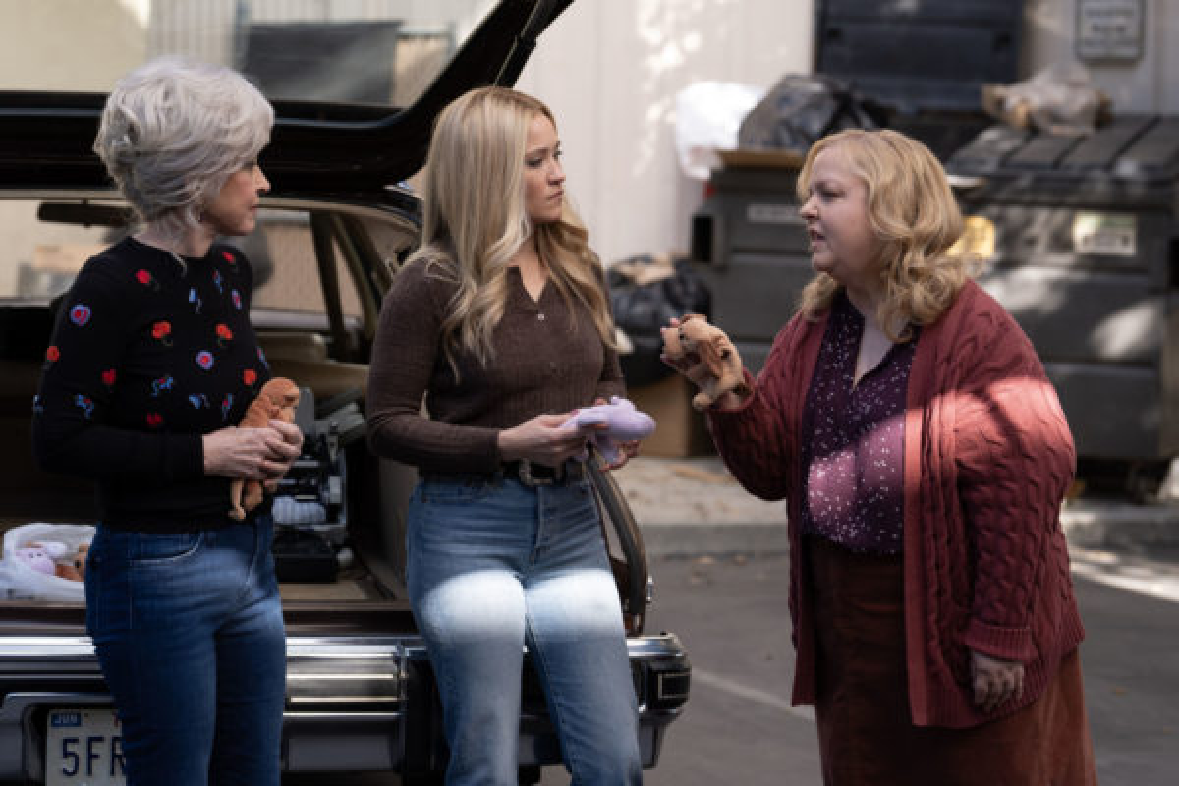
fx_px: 3373
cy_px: 393
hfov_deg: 19.8
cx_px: 590
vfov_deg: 13.3
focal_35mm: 103
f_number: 4
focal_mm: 103
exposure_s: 1/800
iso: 400
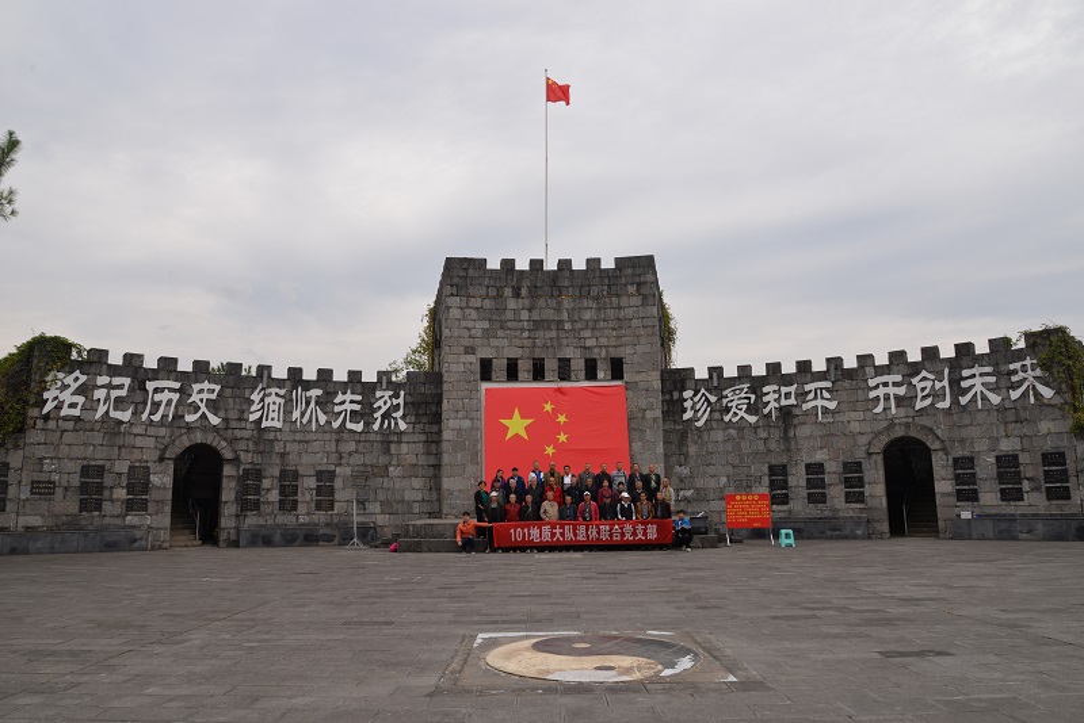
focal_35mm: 24
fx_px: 723
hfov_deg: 73.7
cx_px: 542
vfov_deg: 53.2
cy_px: 362
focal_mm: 24
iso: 100
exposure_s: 1/200
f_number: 9
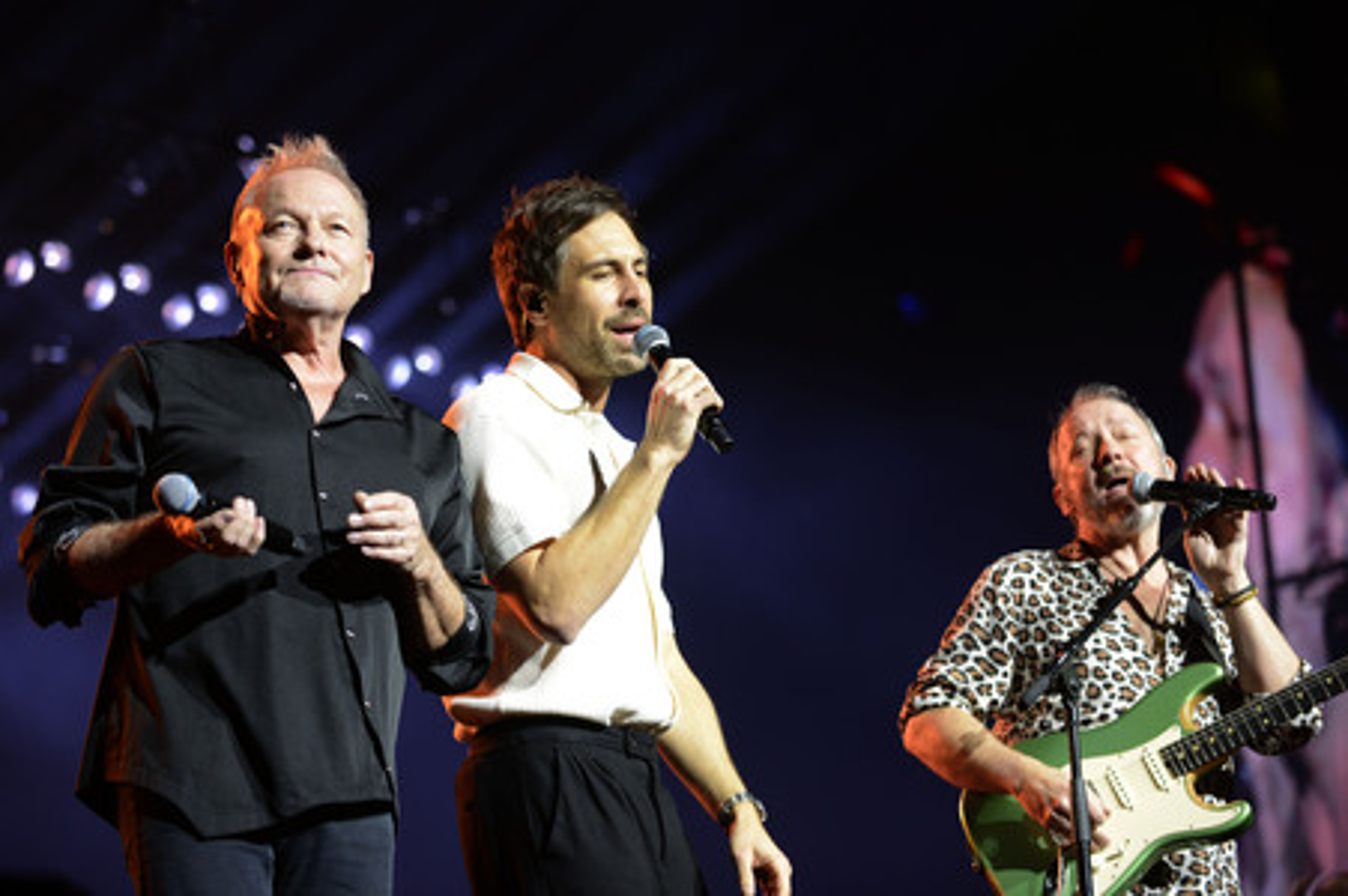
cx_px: 674
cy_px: 448
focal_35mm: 98
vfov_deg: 13.9
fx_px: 3667
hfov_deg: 20.8
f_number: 3.2
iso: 1250
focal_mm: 98
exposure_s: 1/320
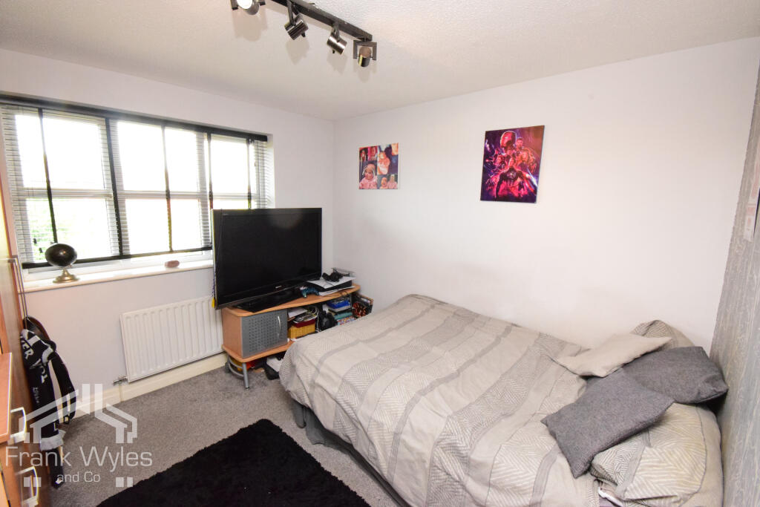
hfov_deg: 100.4
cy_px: 254
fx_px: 317
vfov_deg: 77.3
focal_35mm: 15
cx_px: 380
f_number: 22
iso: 6400
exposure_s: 1/60
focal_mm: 10
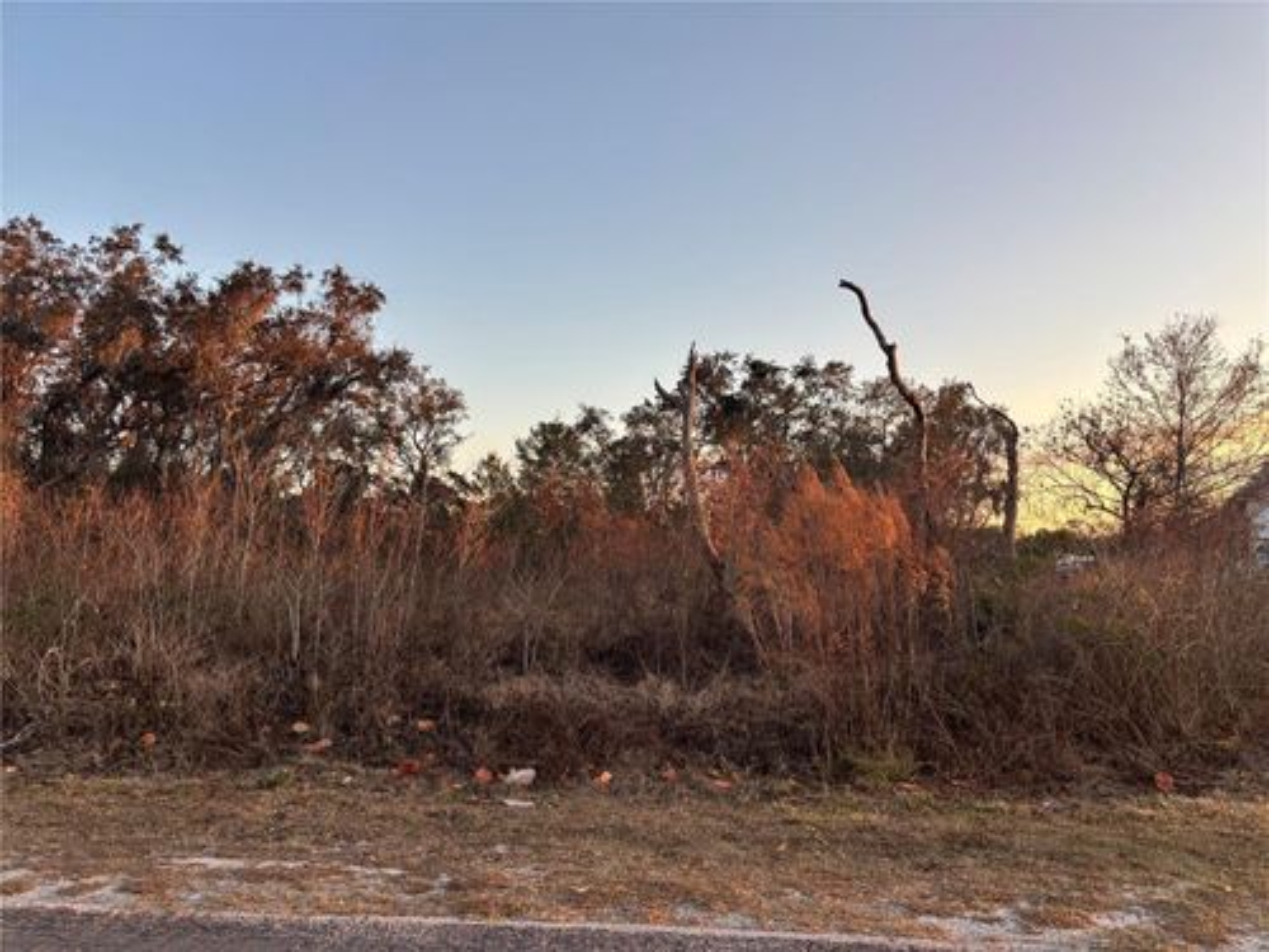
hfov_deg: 67.3
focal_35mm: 26
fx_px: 953
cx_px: 634
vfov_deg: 53.1
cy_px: 476
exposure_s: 1/416
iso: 50
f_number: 1.6
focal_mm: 5.96
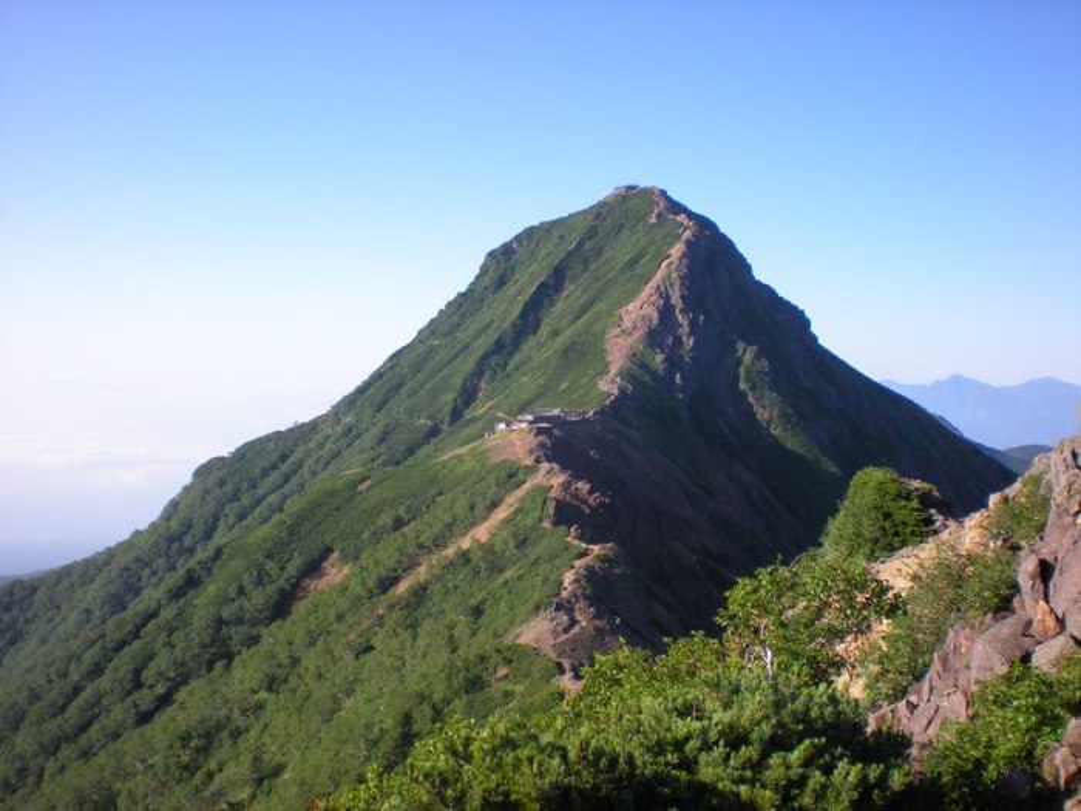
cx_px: 540
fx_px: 1187
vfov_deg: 37.7
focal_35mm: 38
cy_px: 406
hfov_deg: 49.0
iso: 64
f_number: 4.6
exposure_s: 1/279
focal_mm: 6.3
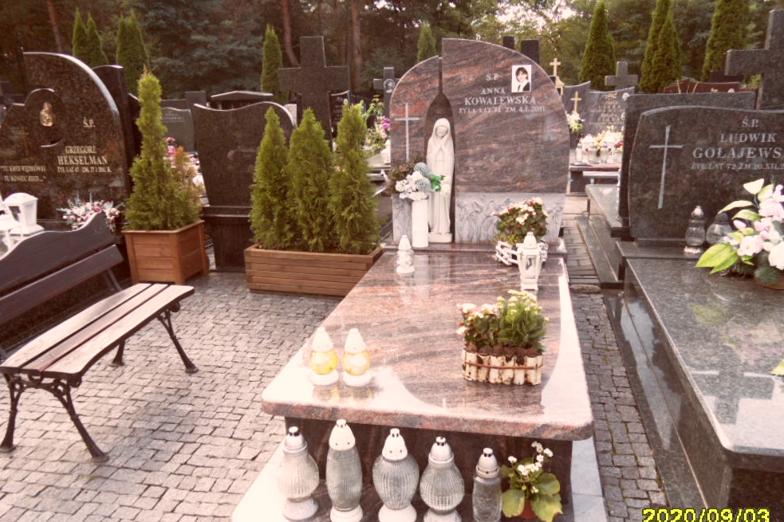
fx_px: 566
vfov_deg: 49.5
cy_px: 274
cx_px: 400
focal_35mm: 26
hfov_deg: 69.4
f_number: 3.2
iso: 80
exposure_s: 1/125
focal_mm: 3.9
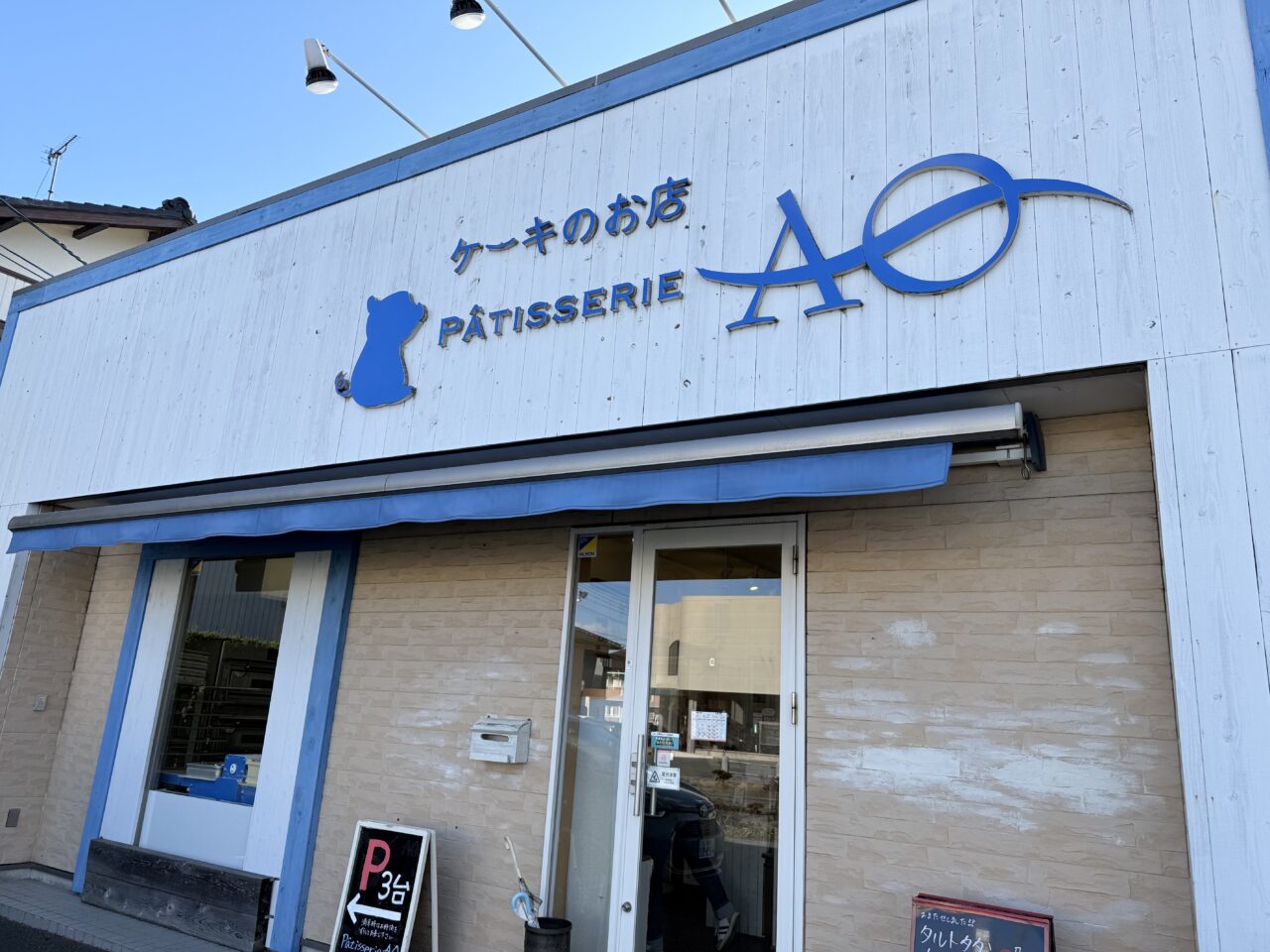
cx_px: 635
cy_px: 476
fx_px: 881
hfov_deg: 71.6
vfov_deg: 56.8
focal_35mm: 24
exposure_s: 1/1770
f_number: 1.78
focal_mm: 6.76
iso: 80
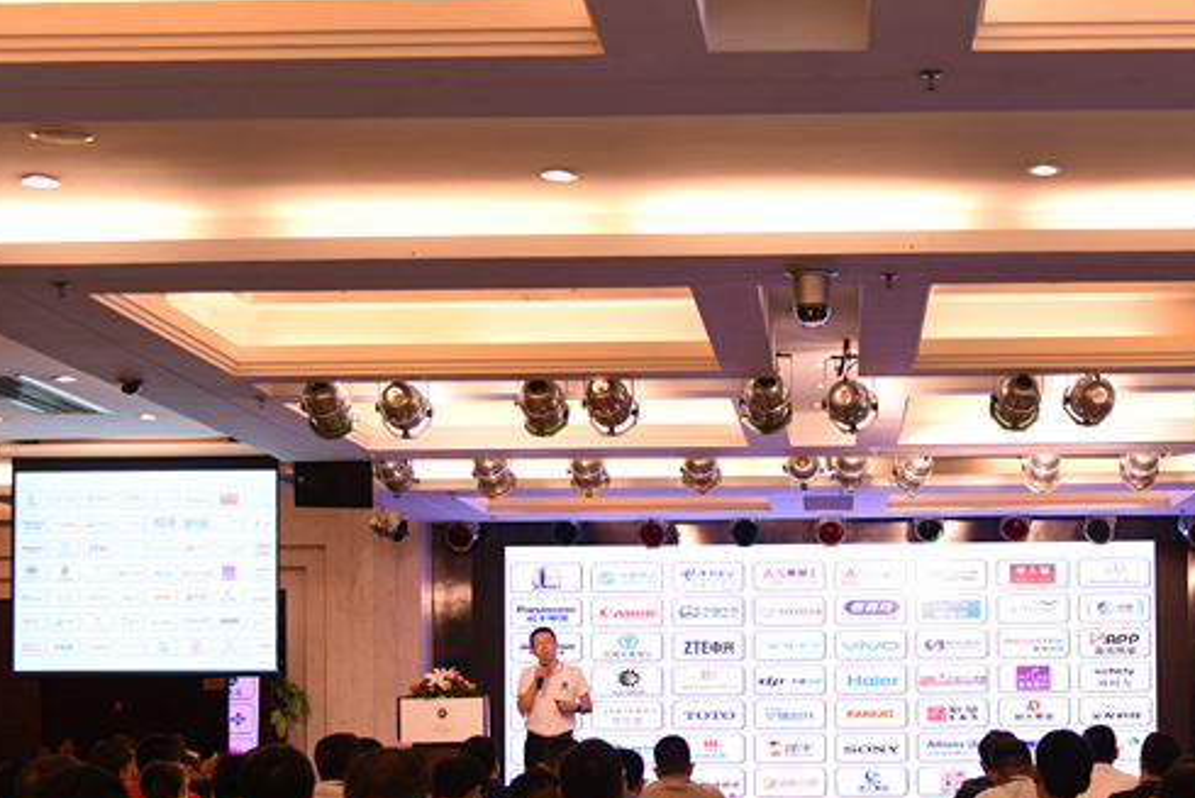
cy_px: 627
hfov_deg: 32.0
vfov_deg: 21.7
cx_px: 841
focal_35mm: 62
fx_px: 2059
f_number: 4
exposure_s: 1/40
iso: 320
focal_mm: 38
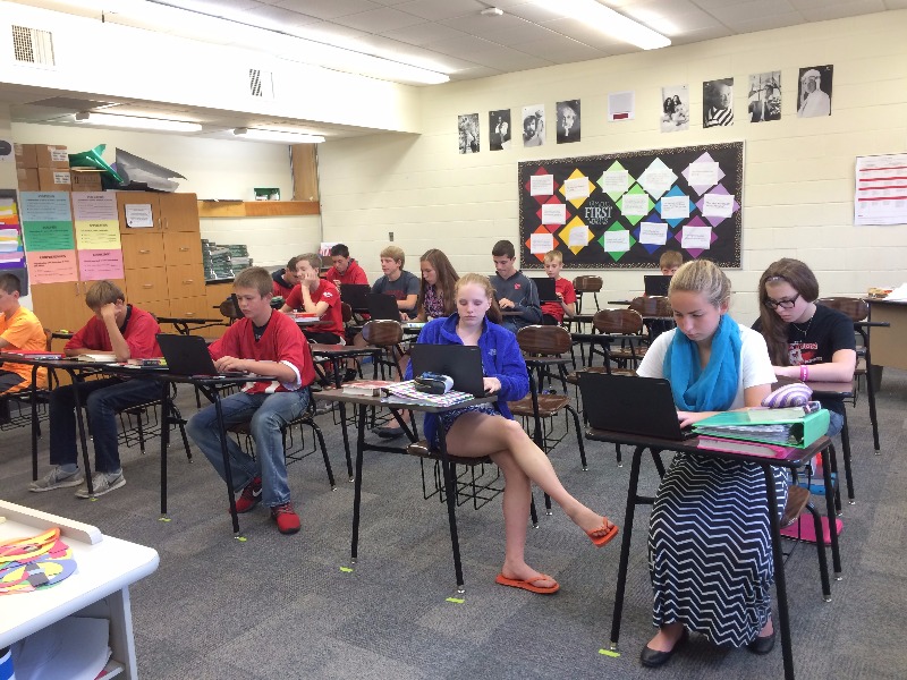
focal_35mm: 29
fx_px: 760
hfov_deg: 61.7
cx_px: 454
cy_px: 340
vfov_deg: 48.2
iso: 80
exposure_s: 1/30
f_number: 2.2
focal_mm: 4.15
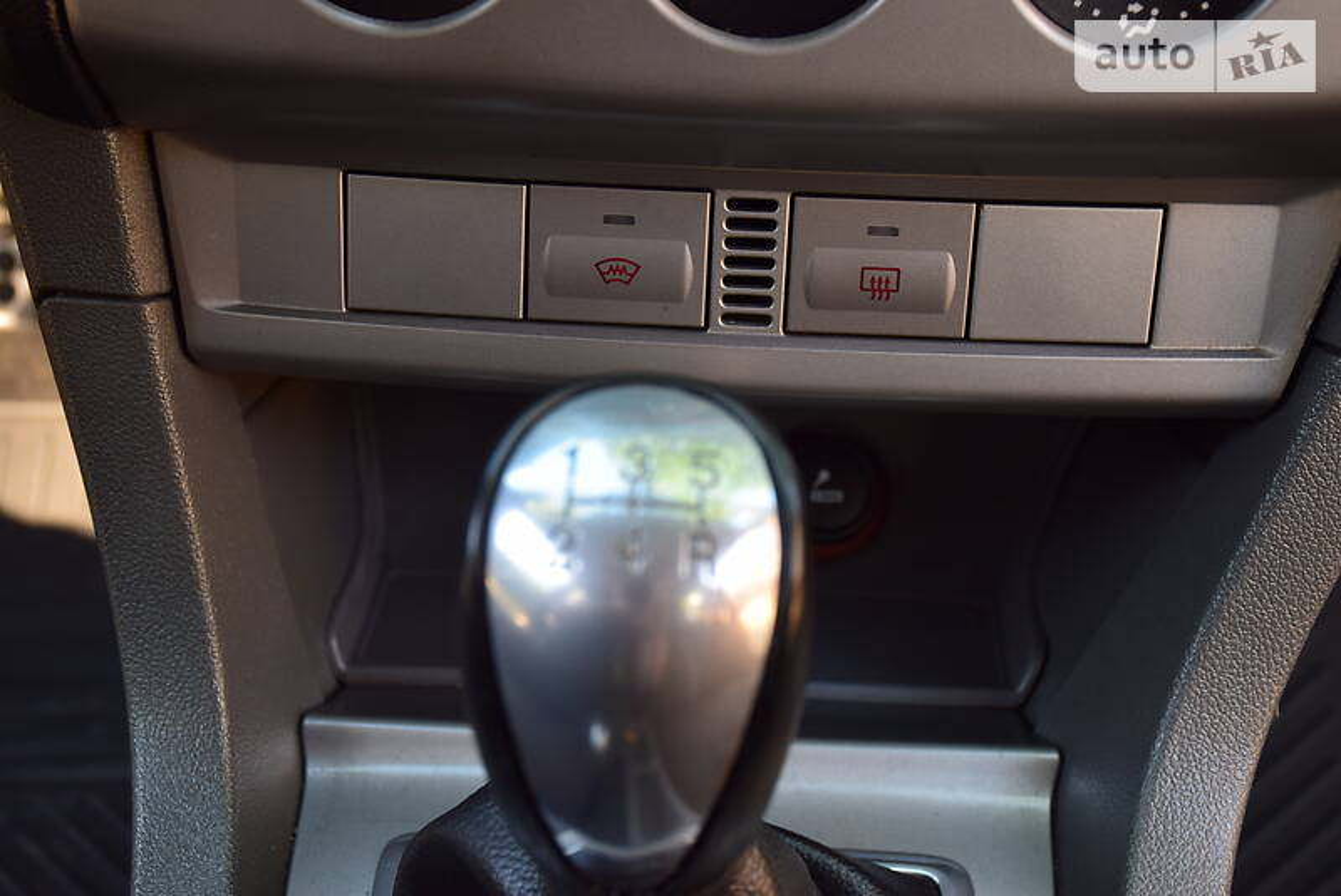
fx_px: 2237
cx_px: 670
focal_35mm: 60
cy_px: 448
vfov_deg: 22.7
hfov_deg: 33.4
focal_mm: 40
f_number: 7.1
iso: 400
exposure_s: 1/40
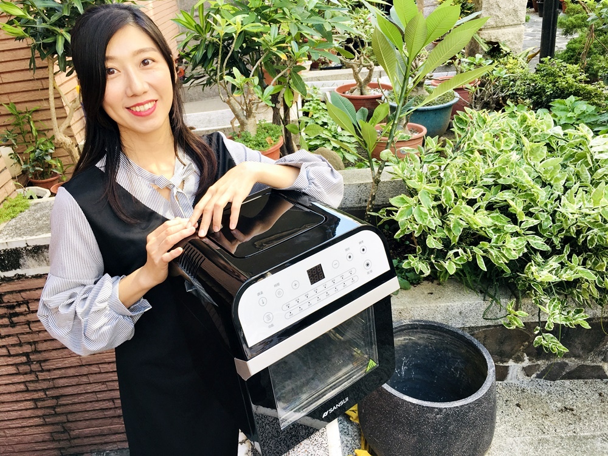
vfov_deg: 48.2
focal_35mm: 29
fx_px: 509
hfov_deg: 61.7
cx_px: 304
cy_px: 228
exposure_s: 1/120
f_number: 2.2
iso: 32
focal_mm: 4.15
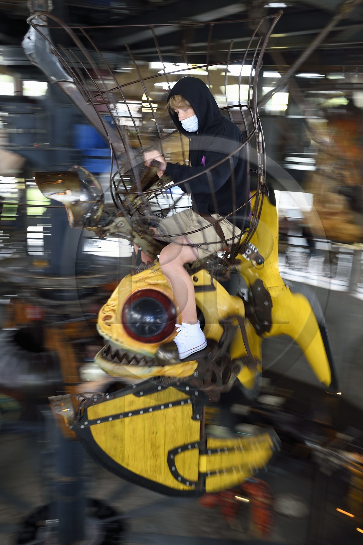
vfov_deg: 51.9
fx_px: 560
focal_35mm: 37
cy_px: 271
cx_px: 195
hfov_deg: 35.9
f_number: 5.6
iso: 100
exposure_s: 1/10
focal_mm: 29
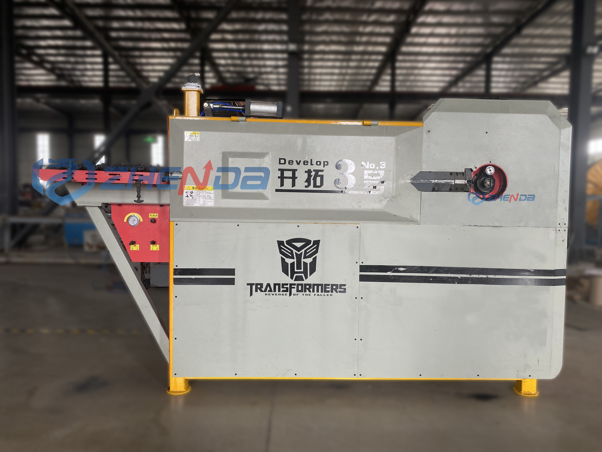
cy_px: 226
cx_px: 301
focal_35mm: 26
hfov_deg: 67.3
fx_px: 452
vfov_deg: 53.1
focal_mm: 4.25
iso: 125
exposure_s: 1/121
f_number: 1.8
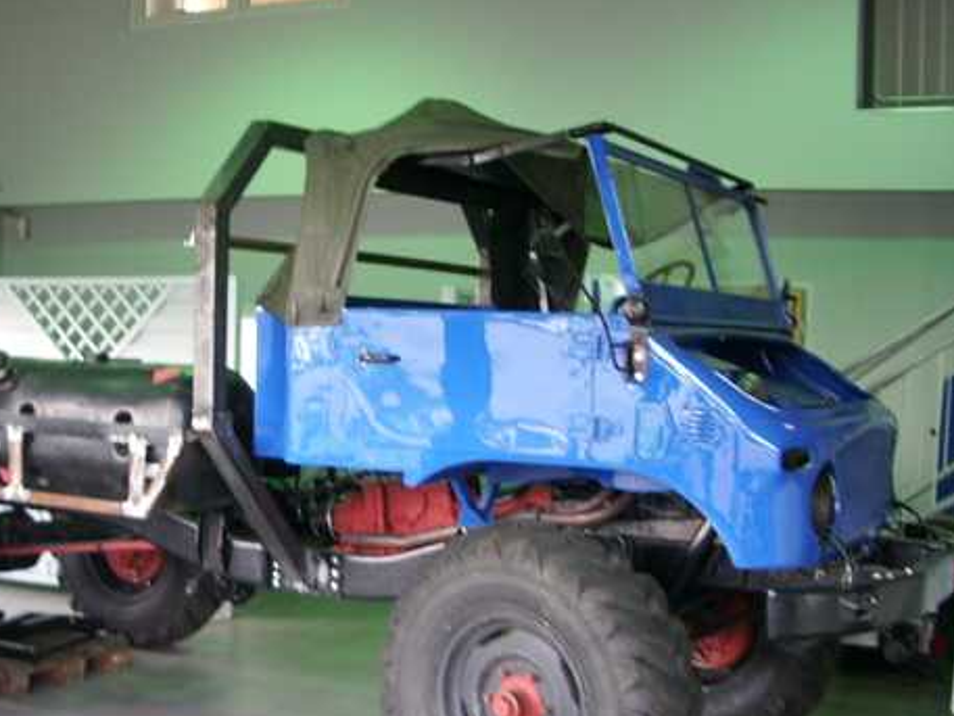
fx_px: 1351
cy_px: 426
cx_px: 334
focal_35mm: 49
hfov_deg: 38.5
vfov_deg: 29.6
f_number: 2.6
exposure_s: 1/13
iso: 100
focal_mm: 5.8
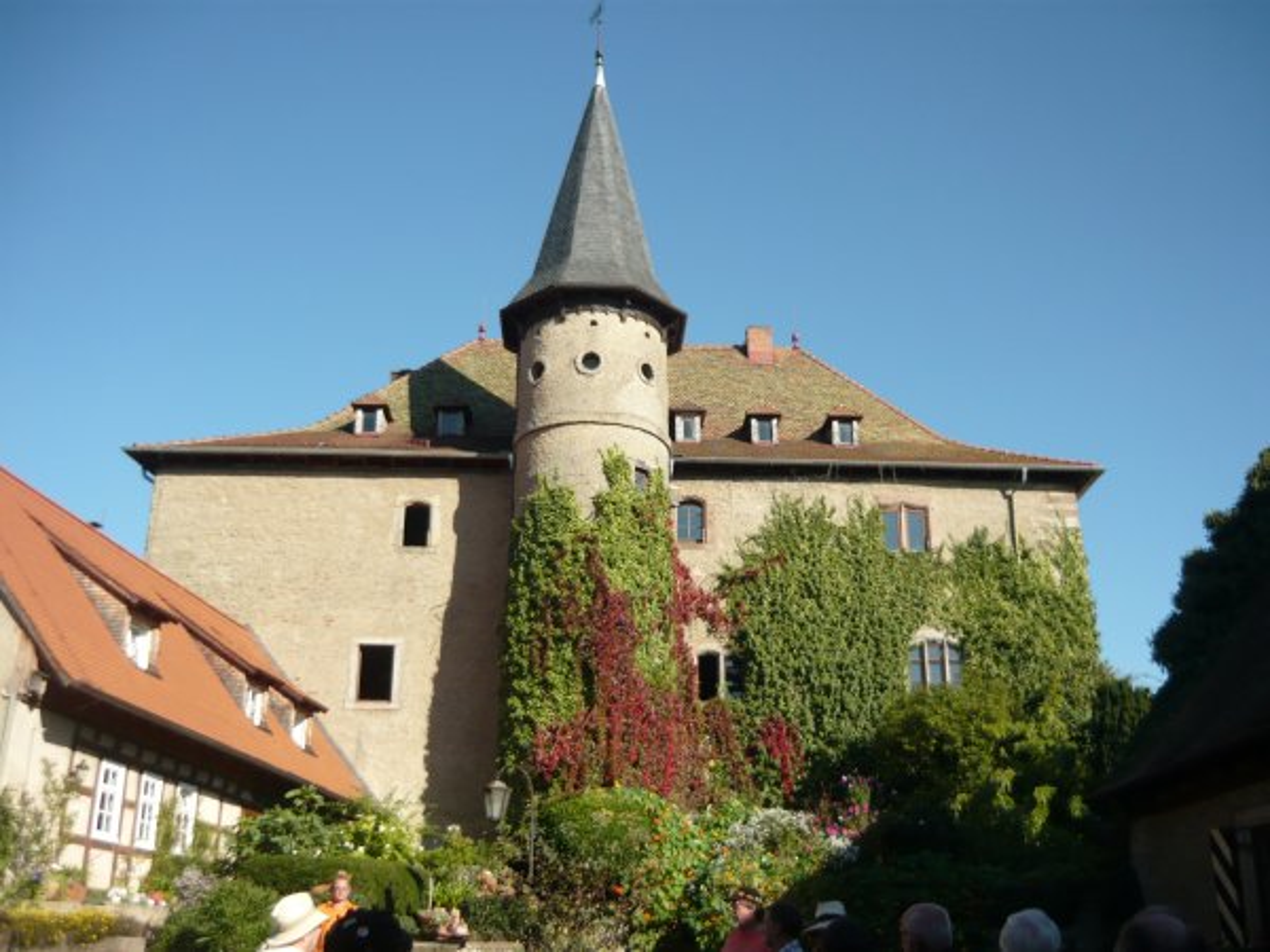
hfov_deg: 55.4
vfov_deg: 42.9
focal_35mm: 33
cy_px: 476
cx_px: 635
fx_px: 1211
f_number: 8
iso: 100
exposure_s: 1/125
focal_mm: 5.5
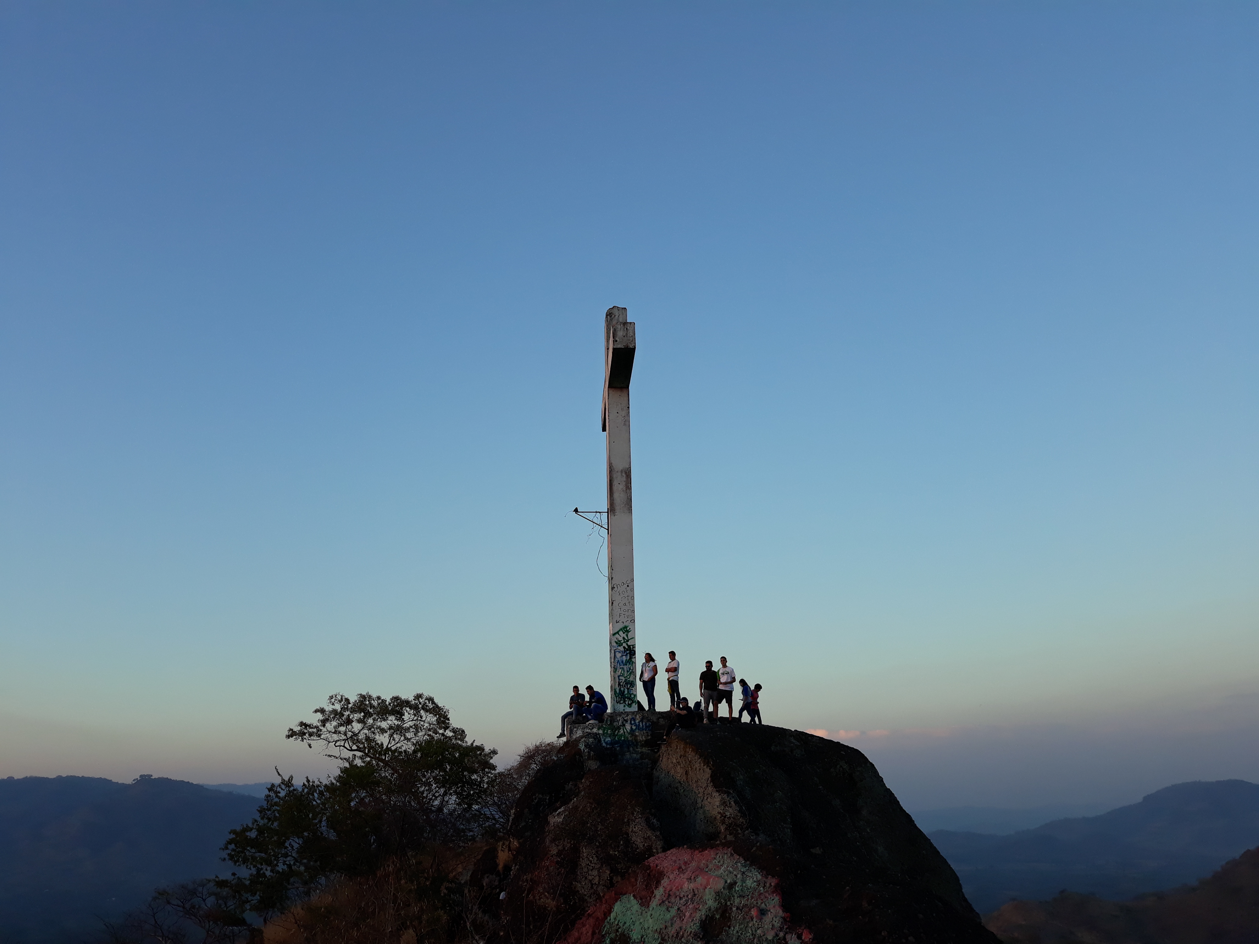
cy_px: 472
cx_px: 630
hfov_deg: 65.3
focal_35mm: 27
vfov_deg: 51.4
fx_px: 982
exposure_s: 1/413
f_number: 1.7
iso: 40
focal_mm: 3.71
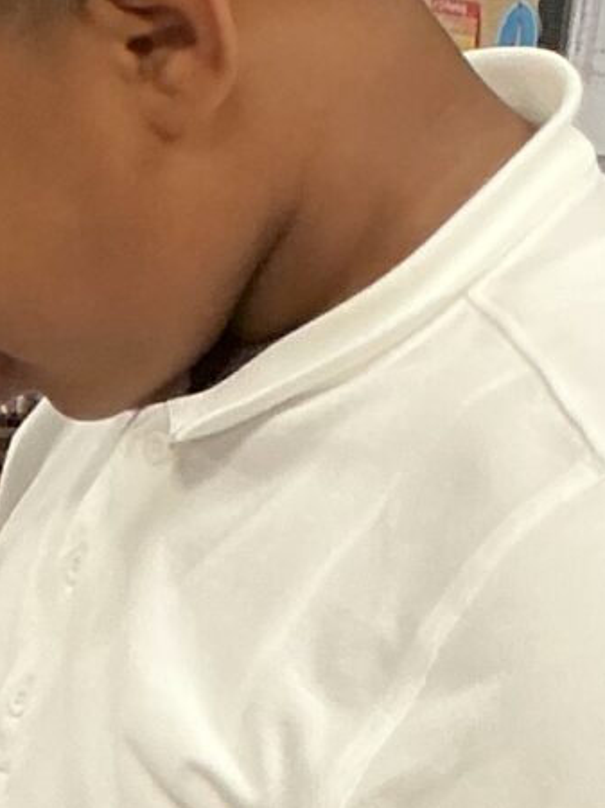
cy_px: 1463
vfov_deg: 11.2
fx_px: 3849
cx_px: -465
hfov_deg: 8.6
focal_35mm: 165
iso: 125
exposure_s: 1/60
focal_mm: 3
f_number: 1.8
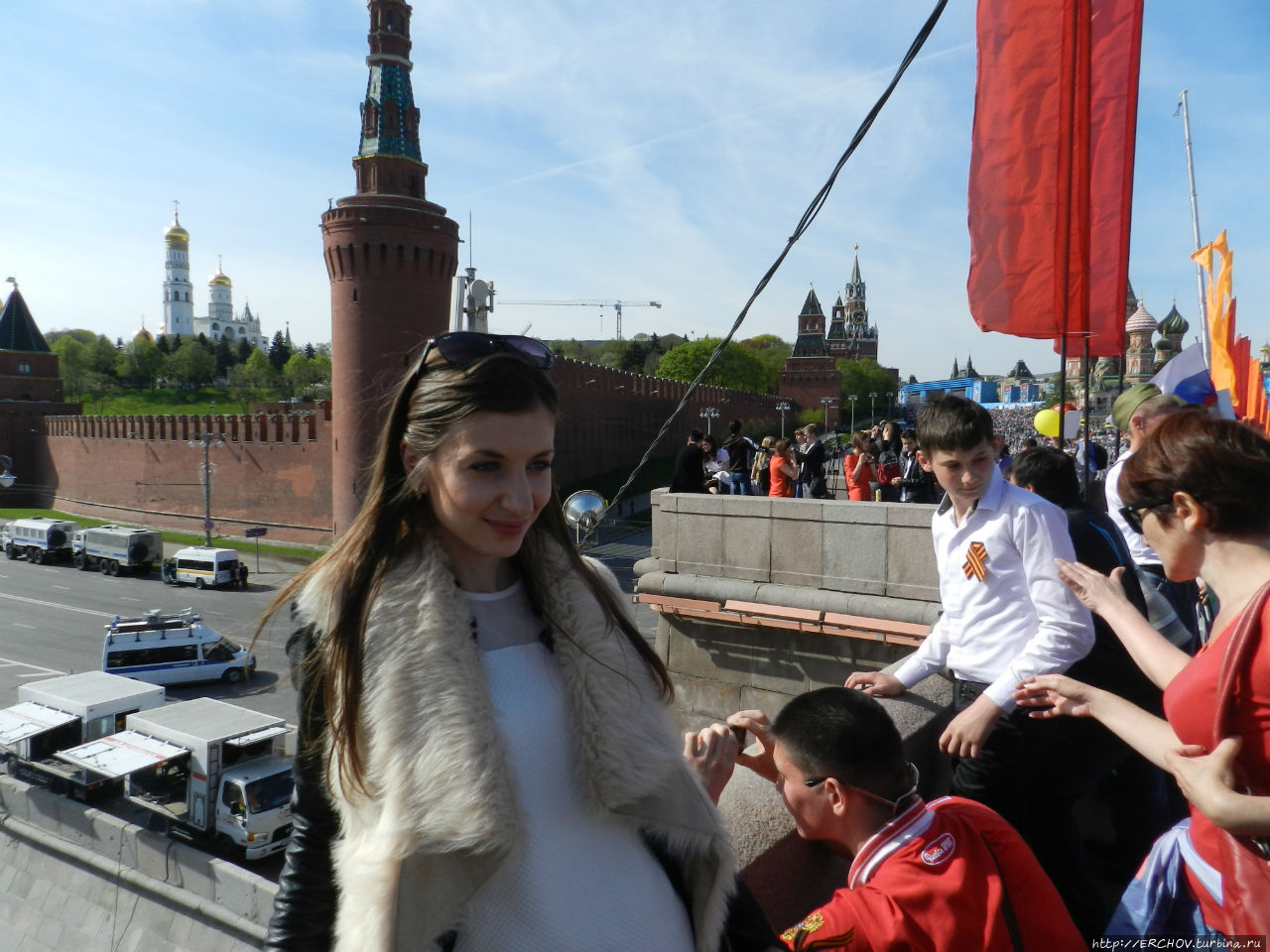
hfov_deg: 73.9
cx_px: 635
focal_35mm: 23
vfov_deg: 58.9
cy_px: 476
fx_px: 844
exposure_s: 1/800
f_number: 4.5
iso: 160
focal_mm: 4
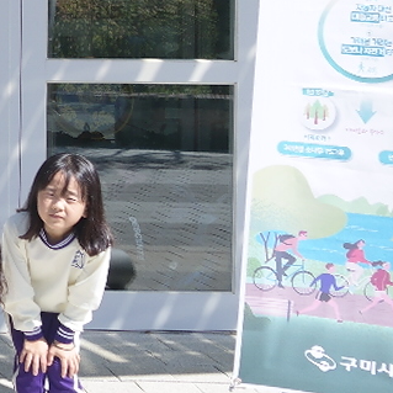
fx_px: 1773
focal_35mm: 138
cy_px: -58
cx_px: -525
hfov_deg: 10.9
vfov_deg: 12.4
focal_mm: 20
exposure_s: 1/250
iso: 100
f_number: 5.6
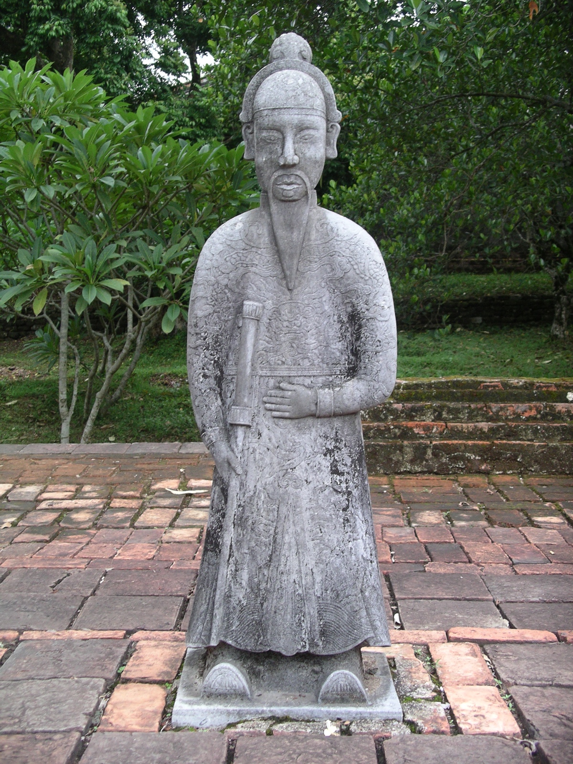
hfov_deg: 28.0
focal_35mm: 52
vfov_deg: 36.8
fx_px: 1148
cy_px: 382
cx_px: 286
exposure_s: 1/25
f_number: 3.2
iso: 200
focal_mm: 10.9
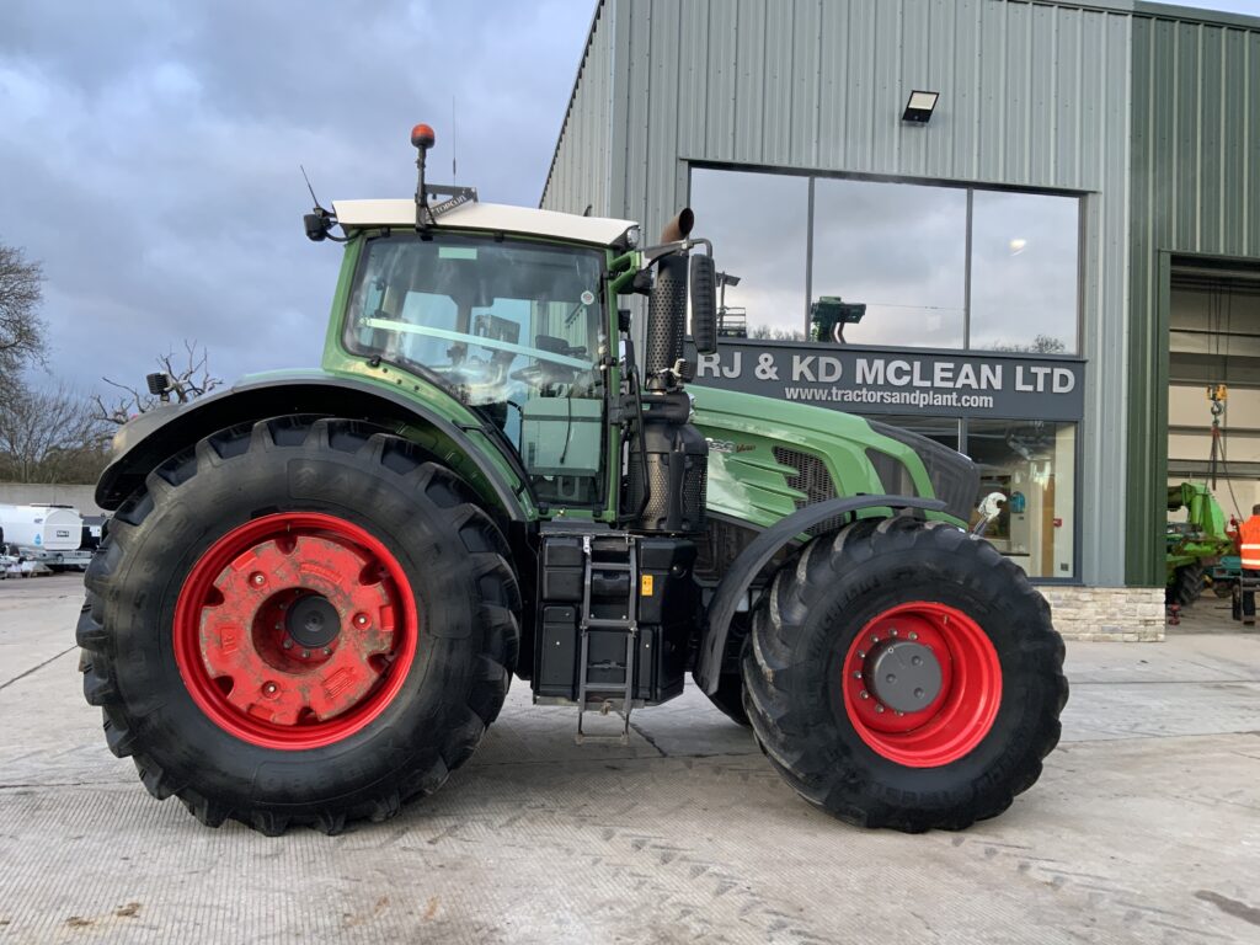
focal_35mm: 29
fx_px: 1056
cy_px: 472
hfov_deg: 61.7
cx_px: 630
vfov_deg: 48.2
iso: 64
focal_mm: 3
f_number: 1.8
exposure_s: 1/82
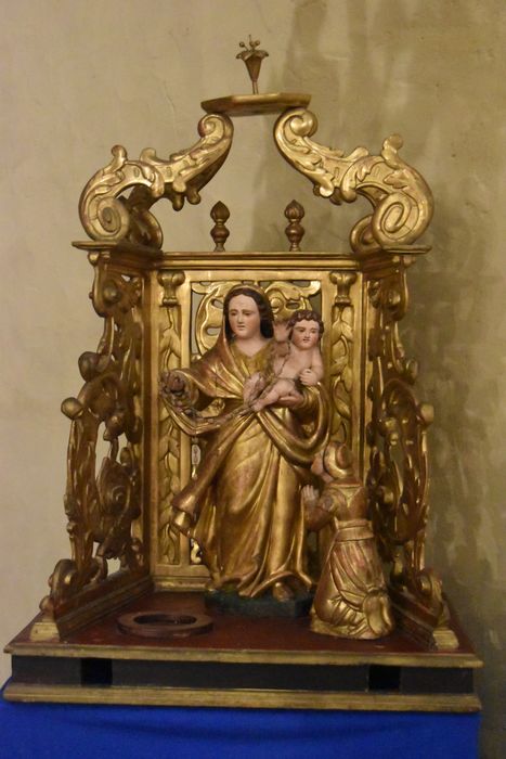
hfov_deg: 23.8
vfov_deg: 35.0
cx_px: 253
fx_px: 1201
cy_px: 380
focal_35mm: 57
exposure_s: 1/25
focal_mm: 38
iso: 12800
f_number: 4.8
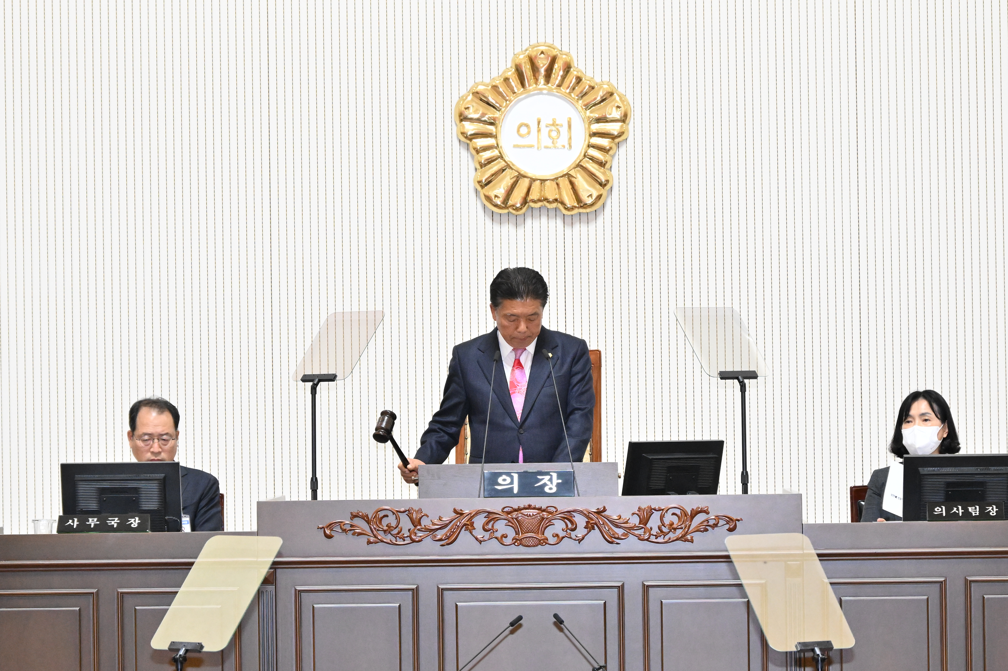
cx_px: 504
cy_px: 336
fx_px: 3891
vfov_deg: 9.9
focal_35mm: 139
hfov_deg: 14.8
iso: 5000
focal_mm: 93
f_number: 6.3
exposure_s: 1/250
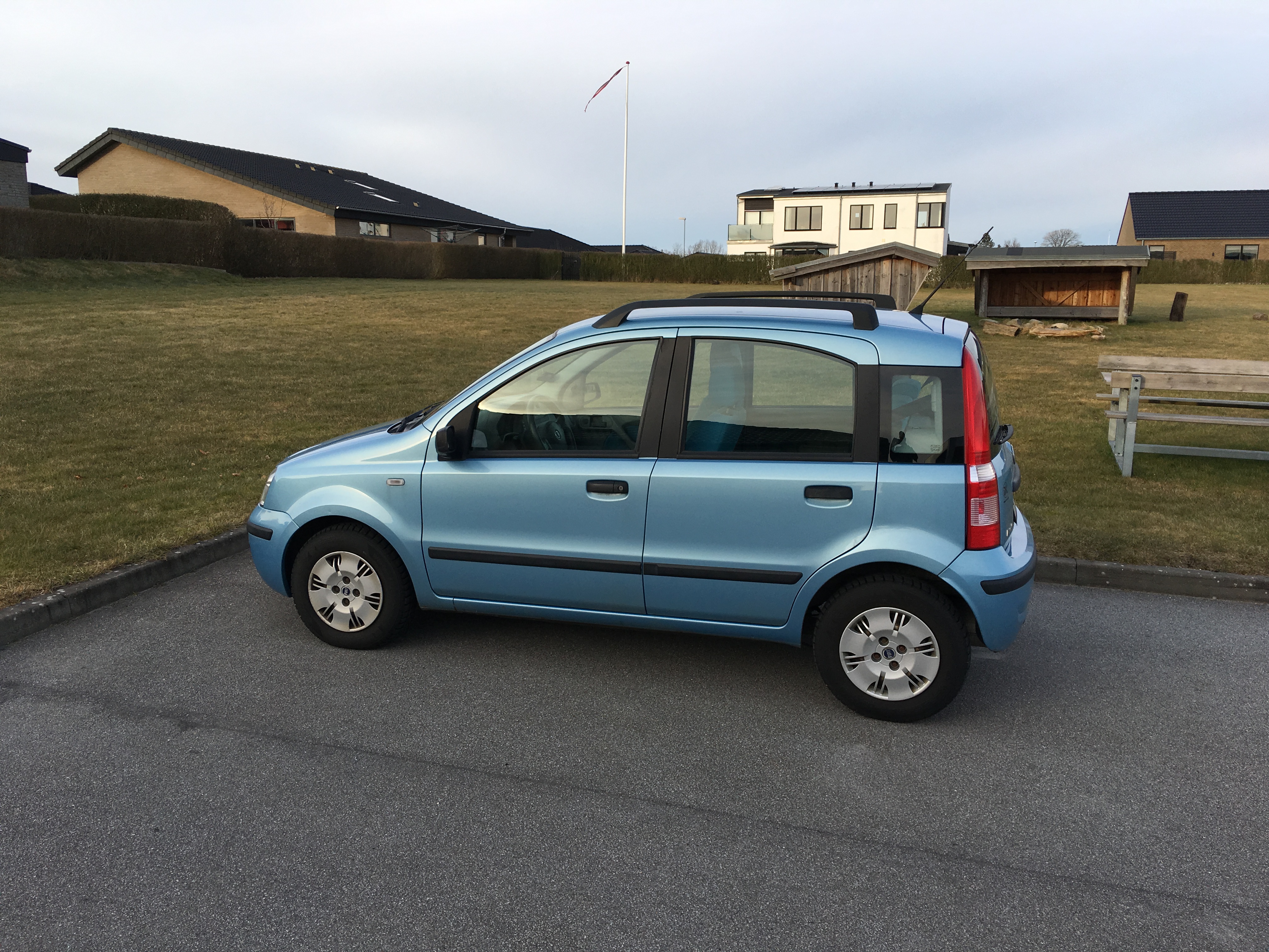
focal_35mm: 29
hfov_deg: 61.7
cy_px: 476
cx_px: 634
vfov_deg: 48.2
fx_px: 1063
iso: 25
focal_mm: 4.15
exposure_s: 1/416
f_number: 2.2
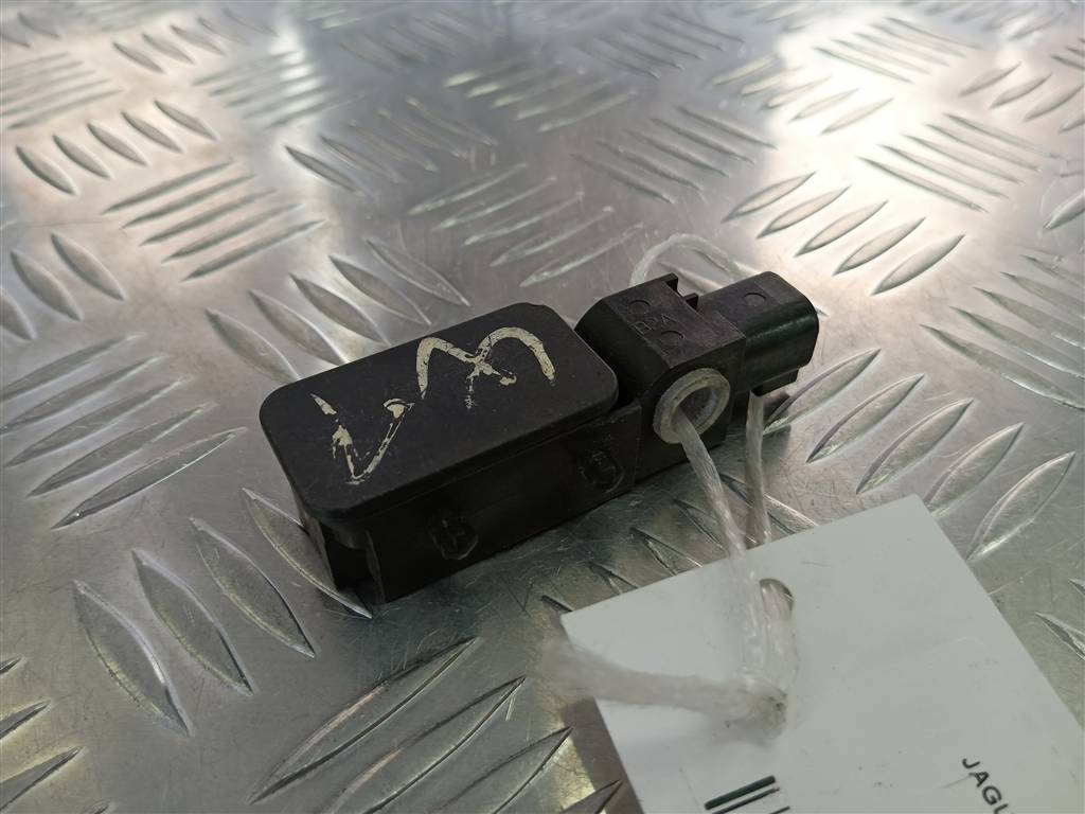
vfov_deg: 51.4
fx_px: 846
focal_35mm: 27
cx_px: 542
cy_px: 407
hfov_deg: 65.3
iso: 89
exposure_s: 1/100
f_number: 1.6
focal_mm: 4.11
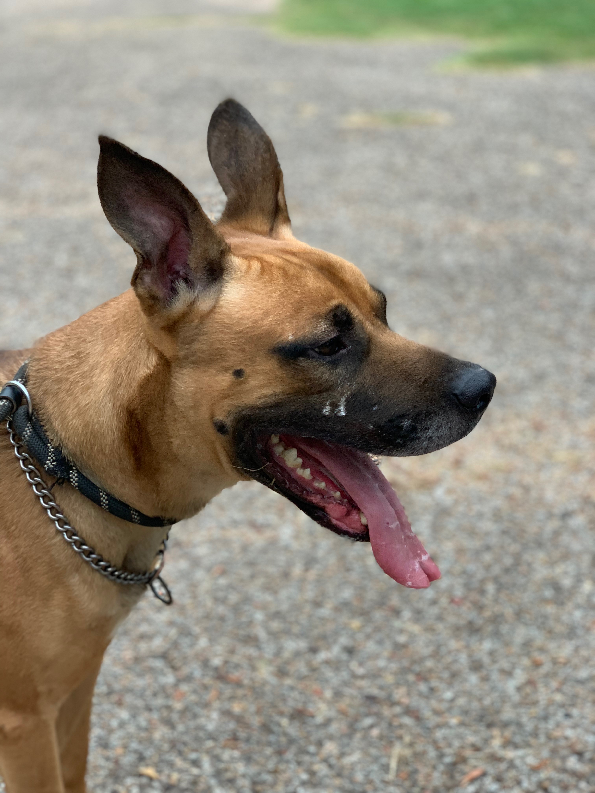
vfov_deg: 36.8
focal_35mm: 52
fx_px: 1192
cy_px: 396
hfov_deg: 28.0
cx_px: 298
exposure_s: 1/122
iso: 80
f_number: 2.4
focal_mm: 6
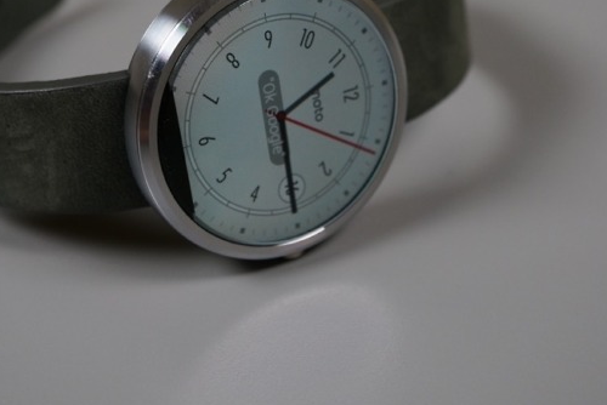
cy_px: 108
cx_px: 257
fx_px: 1164
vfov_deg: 19.6
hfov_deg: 29.2
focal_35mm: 69
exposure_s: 1/60
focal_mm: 30
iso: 500
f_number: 5
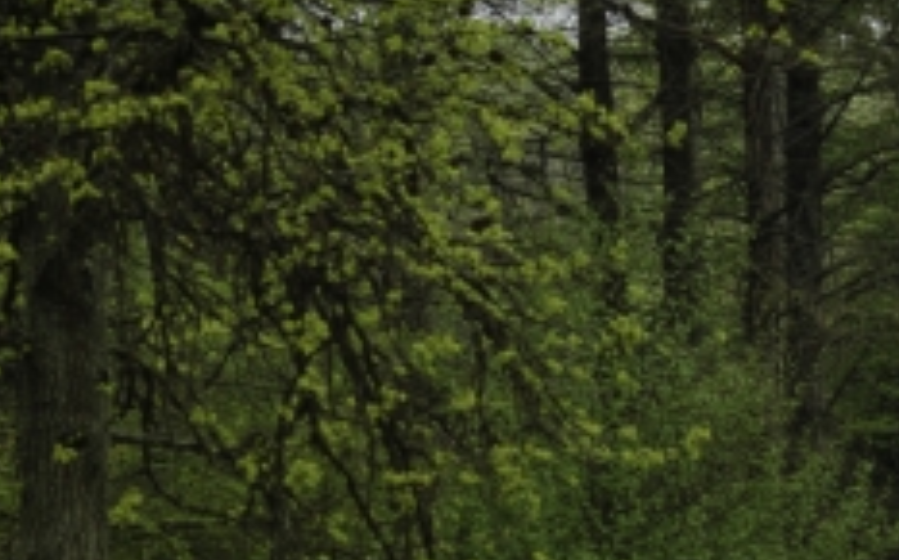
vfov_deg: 6.0
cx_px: 1042
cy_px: 757
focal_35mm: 215
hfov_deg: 9.6
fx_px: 5261
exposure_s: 1/200
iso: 400
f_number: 5
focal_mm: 32
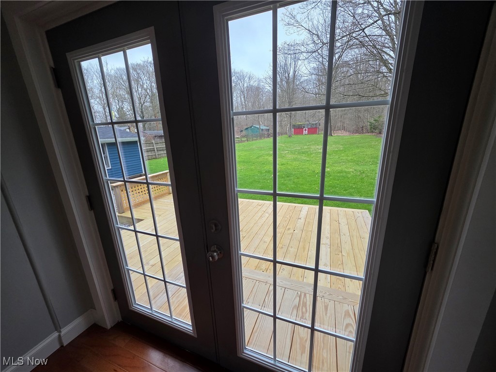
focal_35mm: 13
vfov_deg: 89.9
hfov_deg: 106.2
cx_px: 248
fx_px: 186
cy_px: 186
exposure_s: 1/60
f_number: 1.9
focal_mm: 2.2
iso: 160
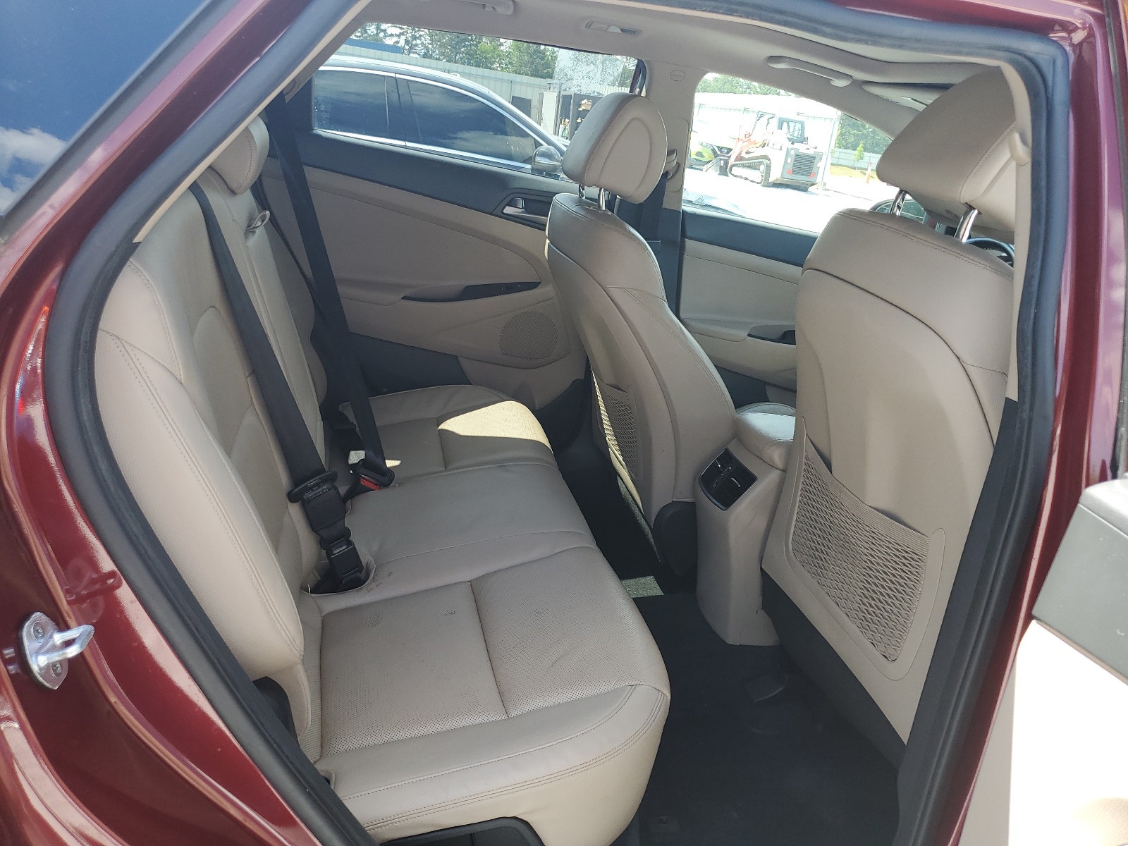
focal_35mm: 26
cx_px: 564
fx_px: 847
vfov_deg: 53.1
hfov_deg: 67.3
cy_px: 423
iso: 50
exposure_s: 1/323
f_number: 1.5
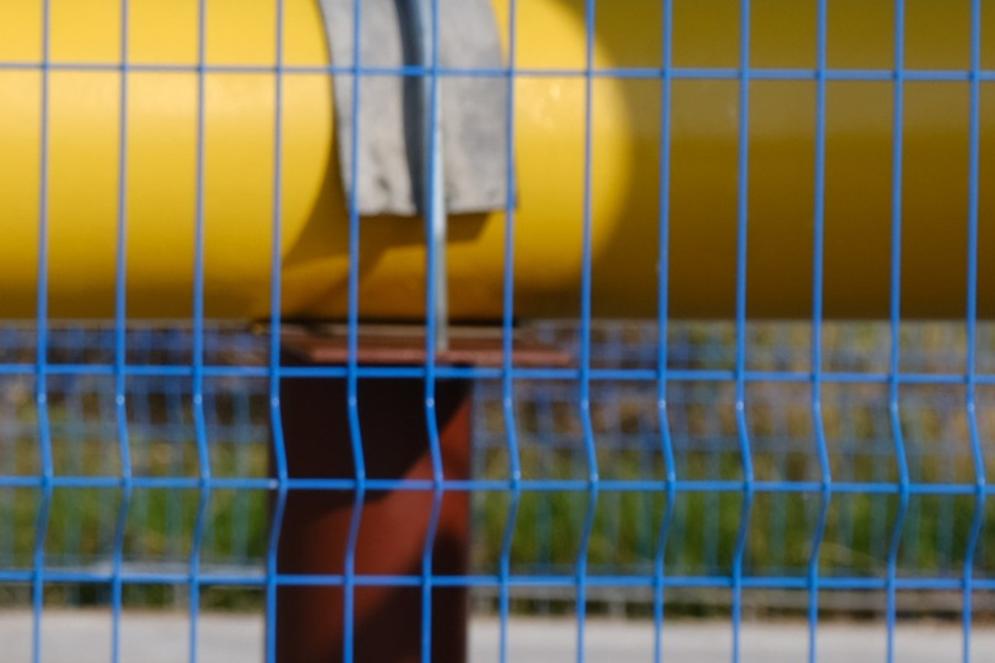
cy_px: -180
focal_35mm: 526
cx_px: -780
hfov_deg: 3.9
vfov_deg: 2.6
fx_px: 14533
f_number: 8
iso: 80
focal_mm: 87.1
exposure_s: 1/240
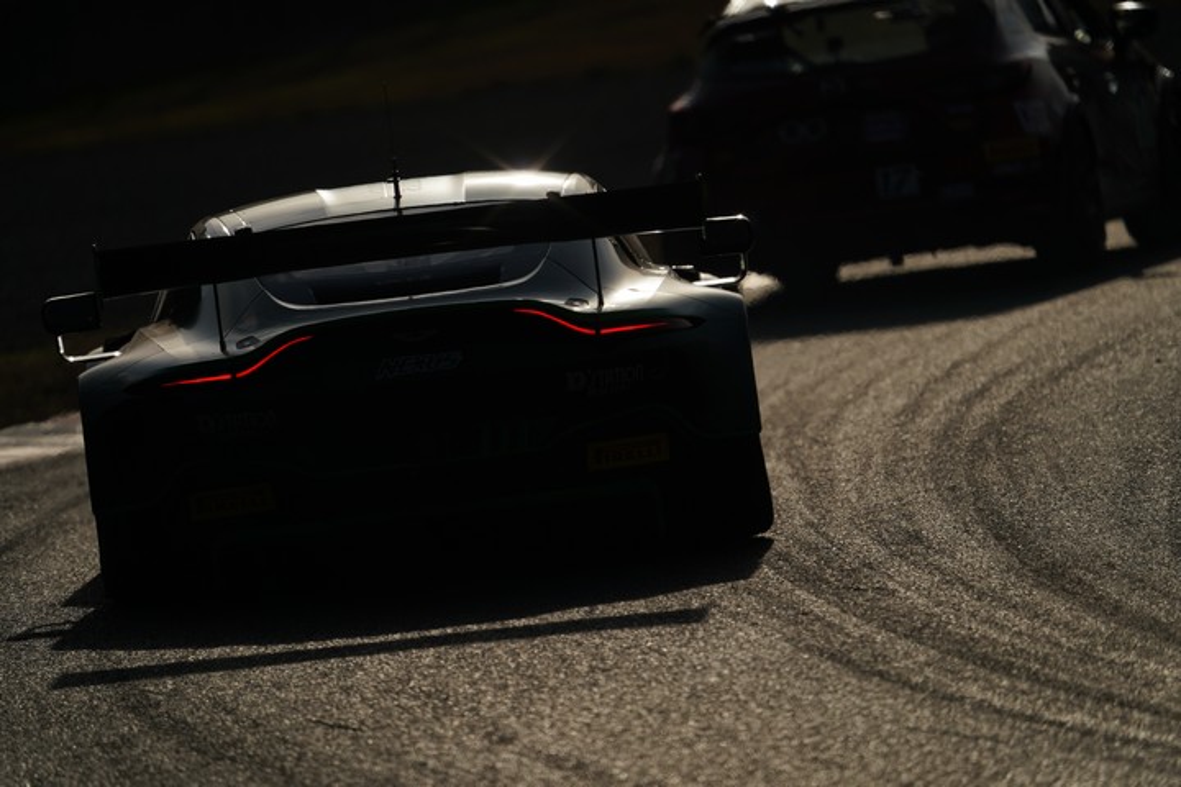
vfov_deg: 2.3
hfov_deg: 3.4
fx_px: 19682
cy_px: 394
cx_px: 590
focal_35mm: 600
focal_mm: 600
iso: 100
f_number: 6.3
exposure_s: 1/3200
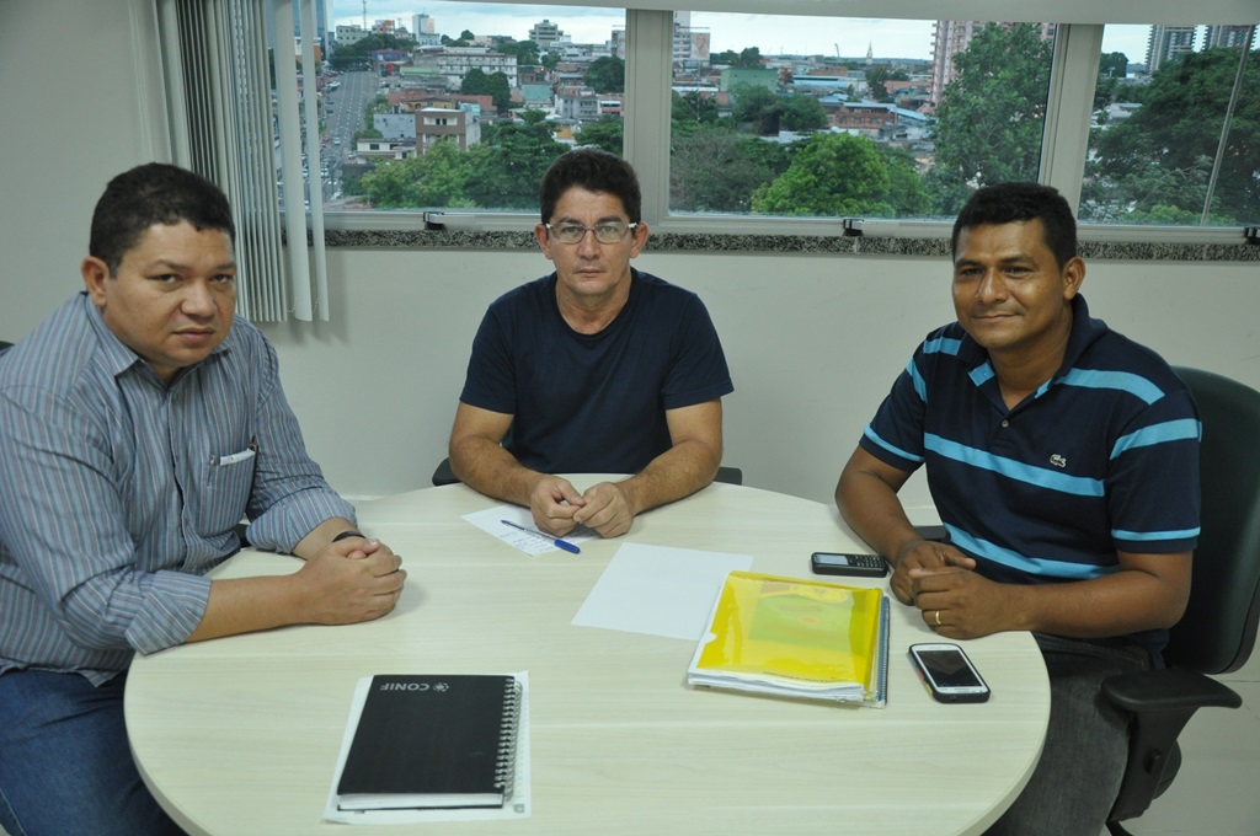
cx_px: 630
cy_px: 418
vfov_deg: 39.9
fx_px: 1154
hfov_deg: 57.3
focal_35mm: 33
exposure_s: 1/50
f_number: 3.8
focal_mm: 22
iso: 800
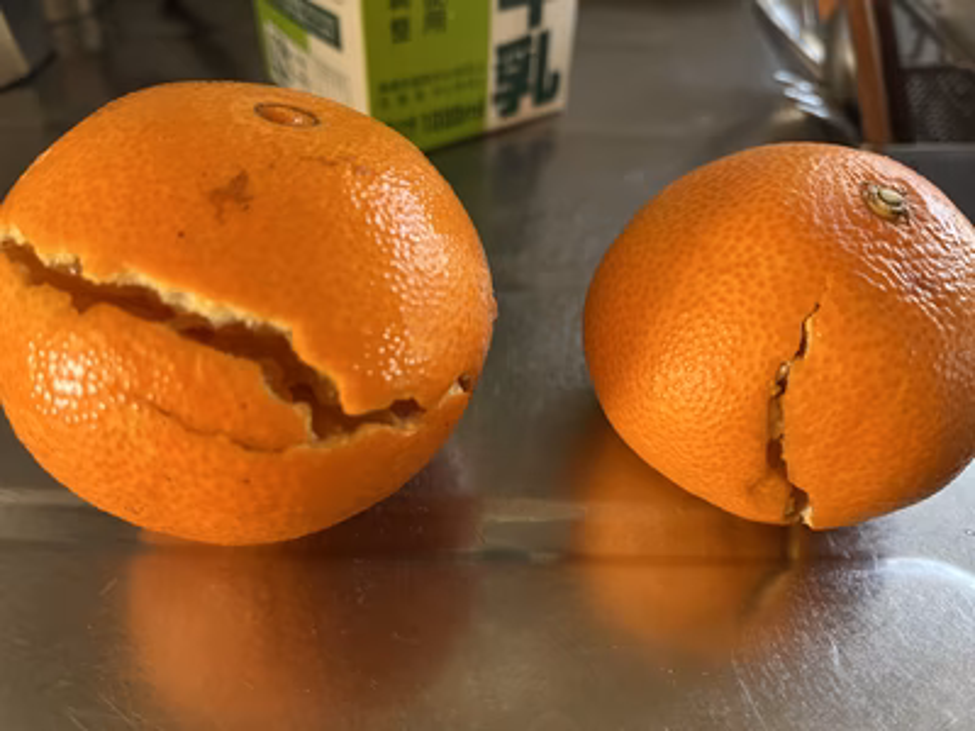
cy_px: 366
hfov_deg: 67.3
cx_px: 488
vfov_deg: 53.1
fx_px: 732
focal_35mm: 26
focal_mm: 5.1
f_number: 1.6
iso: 250
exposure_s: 1/60
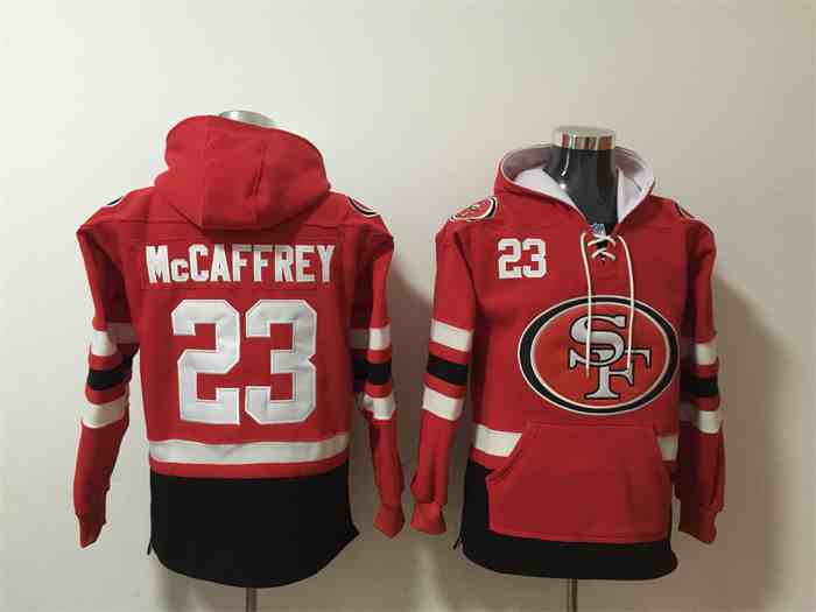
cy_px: 306
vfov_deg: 48.2
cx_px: 408
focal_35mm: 29
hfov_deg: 61.7
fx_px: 684
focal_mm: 4.15
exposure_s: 1/8
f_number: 2.2
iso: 160
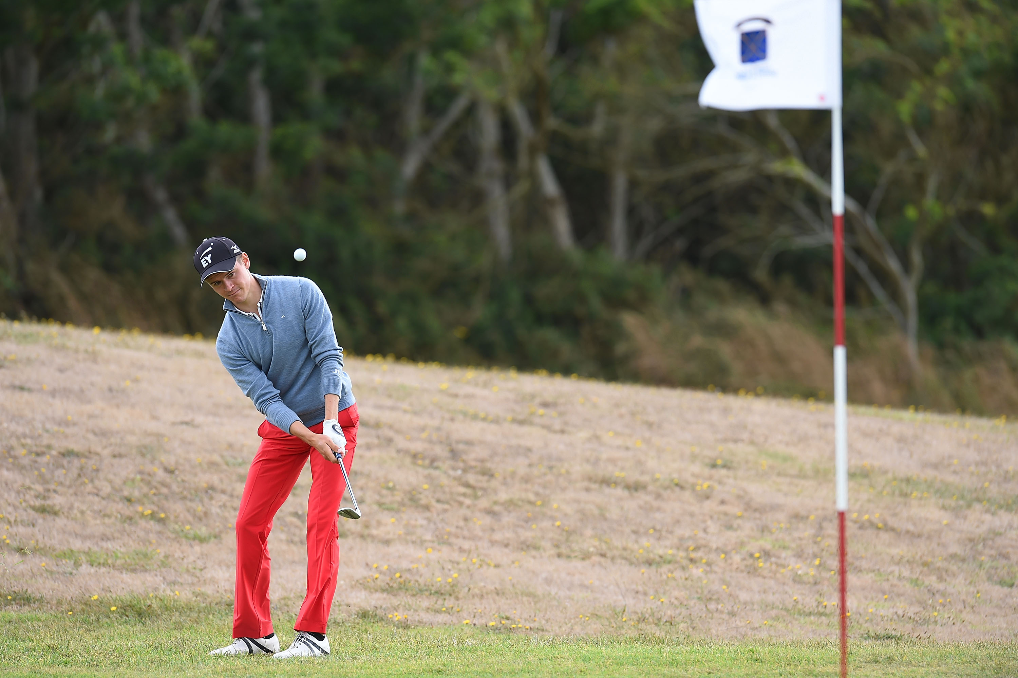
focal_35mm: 400
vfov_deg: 3.4
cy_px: 339
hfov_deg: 5.2
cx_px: 509
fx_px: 11305
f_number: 4
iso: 400
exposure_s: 1/800
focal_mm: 400
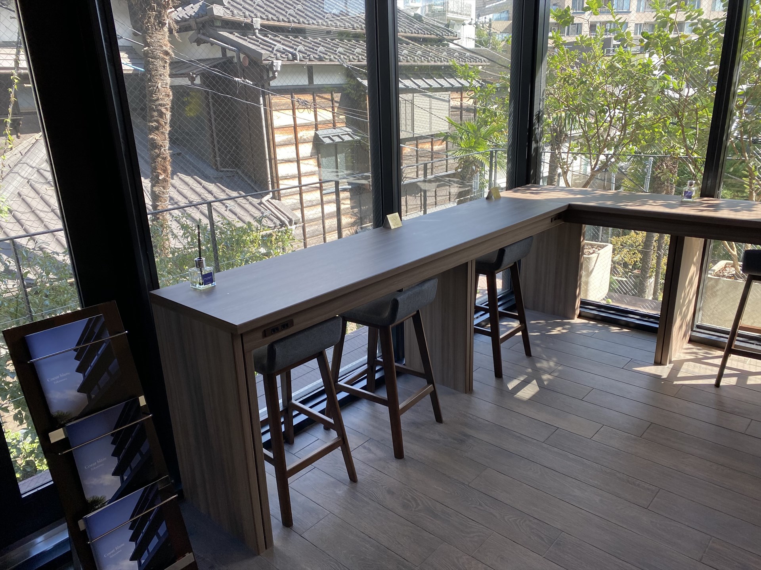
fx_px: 572
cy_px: 285
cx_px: 380
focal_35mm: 26
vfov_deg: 53.1
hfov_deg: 67.3
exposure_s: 1/209
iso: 32
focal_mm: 4.25
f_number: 1.8
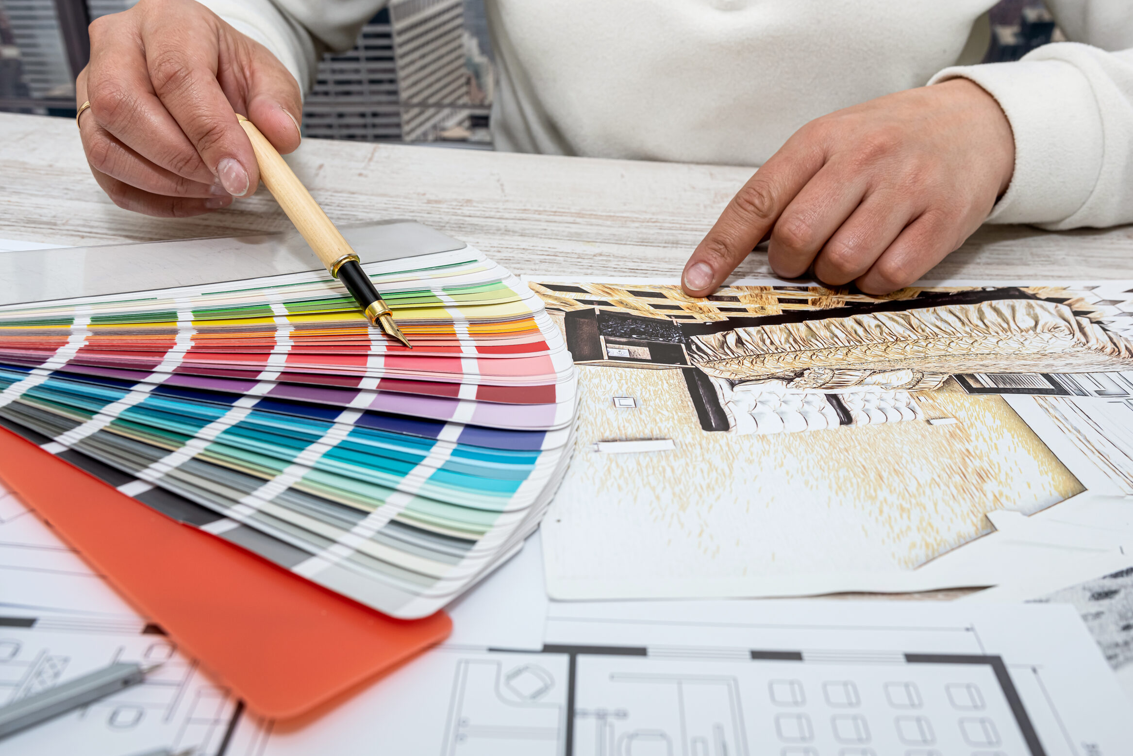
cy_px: 380
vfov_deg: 38.9
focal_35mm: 34
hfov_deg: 55.7
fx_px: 1070
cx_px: 617
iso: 320
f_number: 9
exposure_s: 1/160
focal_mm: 31
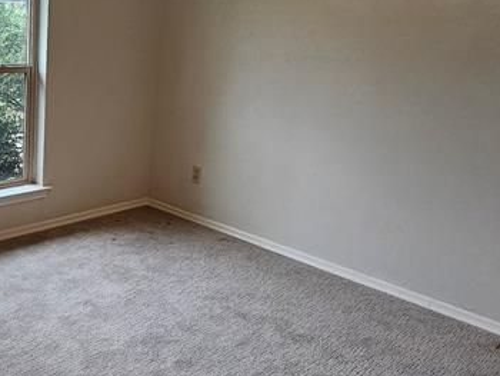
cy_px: 130
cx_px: 101
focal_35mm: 38
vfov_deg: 37.4
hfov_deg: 46.4
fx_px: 549
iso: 100
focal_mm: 2.2
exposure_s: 1/60
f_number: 2.2
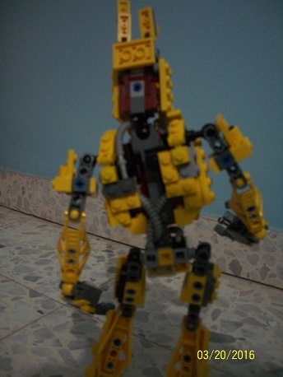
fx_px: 381
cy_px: 188
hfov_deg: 40.7
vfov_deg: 52.6
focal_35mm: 35
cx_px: 142
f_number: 3.1
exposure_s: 1/8
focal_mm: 6.3
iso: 320
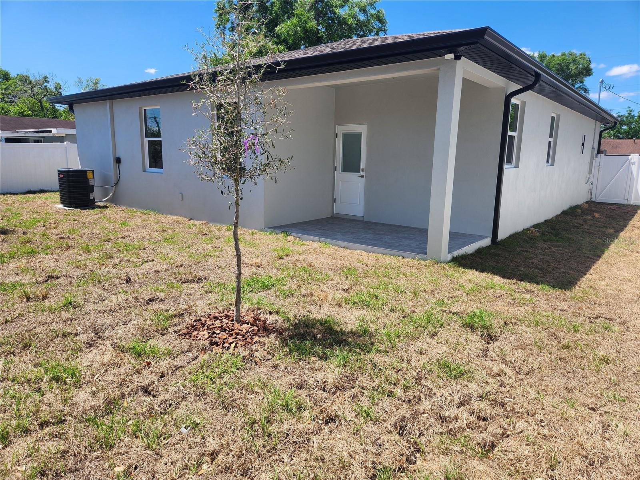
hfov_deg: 73.9
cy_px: 240
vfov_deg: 58.9
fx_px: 425
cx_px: 320
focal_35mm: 23
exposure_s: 1/1041
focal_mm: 5.4
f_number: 1.8
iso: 20
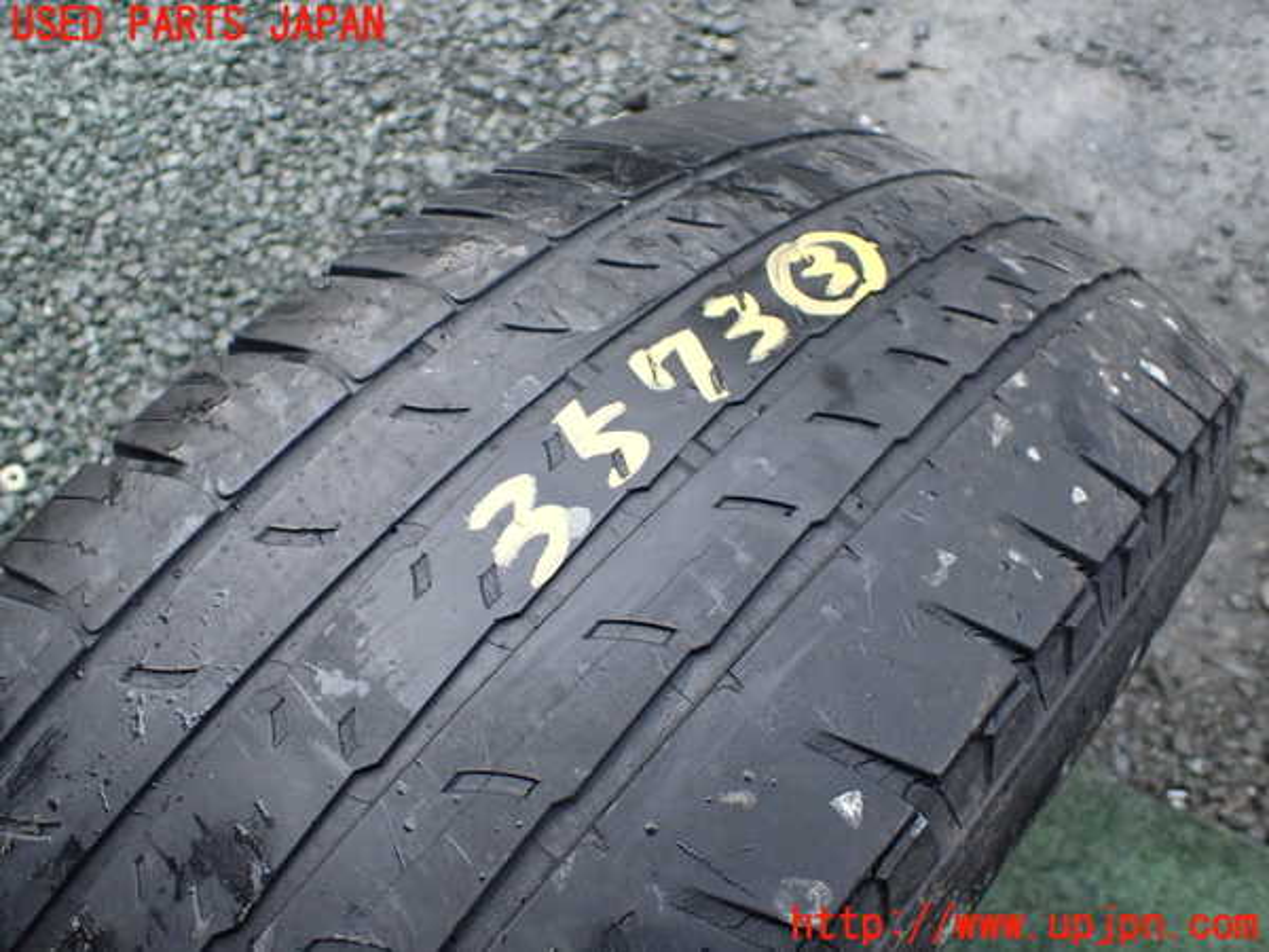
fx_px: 1100
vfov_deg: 46.8
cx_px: 634
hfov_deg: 60.0
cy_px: 476
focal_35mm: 30
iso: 320
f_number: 2.3
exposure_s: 1/125
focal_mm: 5.4
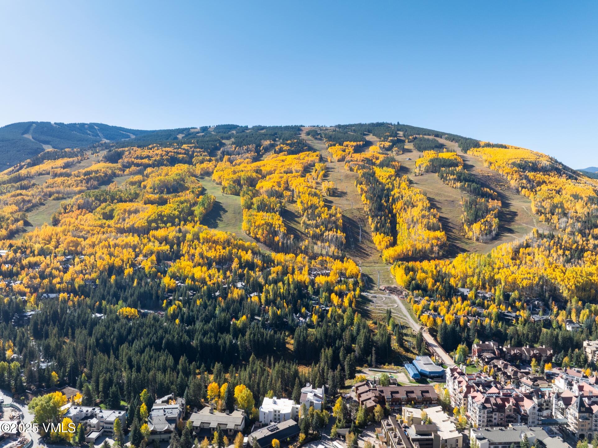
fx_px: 414
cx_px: 299
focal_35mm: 24
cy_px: 224
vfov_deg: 56.8
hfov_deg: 71.6
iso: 100
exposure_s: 1/800
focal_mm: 12.29
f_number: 5.6
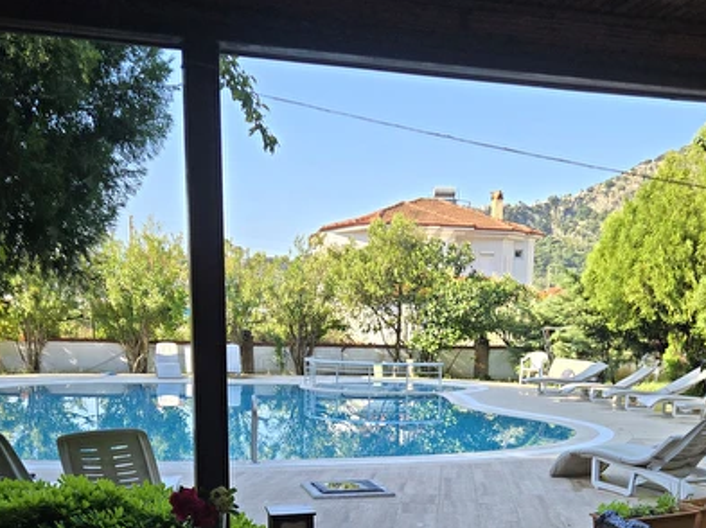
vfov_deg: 30.6
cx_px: 417
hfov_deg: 41.9
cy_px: 485
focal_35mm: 45
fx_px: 917
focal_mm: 5.4
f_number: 1.8
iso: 80
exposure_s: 1/1718
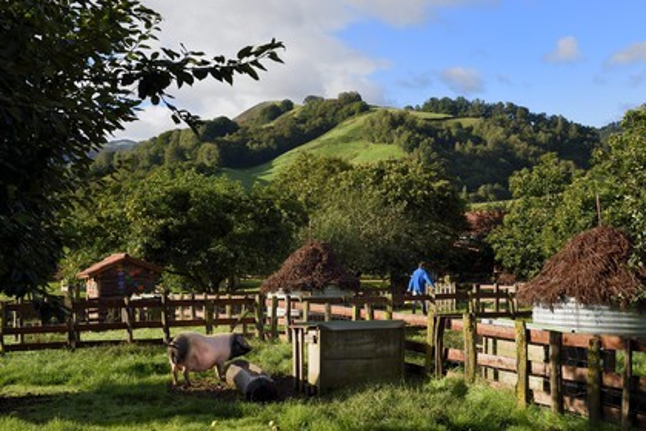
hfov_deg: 41.1
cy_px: 216
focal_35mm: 48
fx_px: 861
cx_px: 323
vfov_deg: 28.1
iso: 400
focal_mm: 48
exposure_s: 1/250
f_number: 13
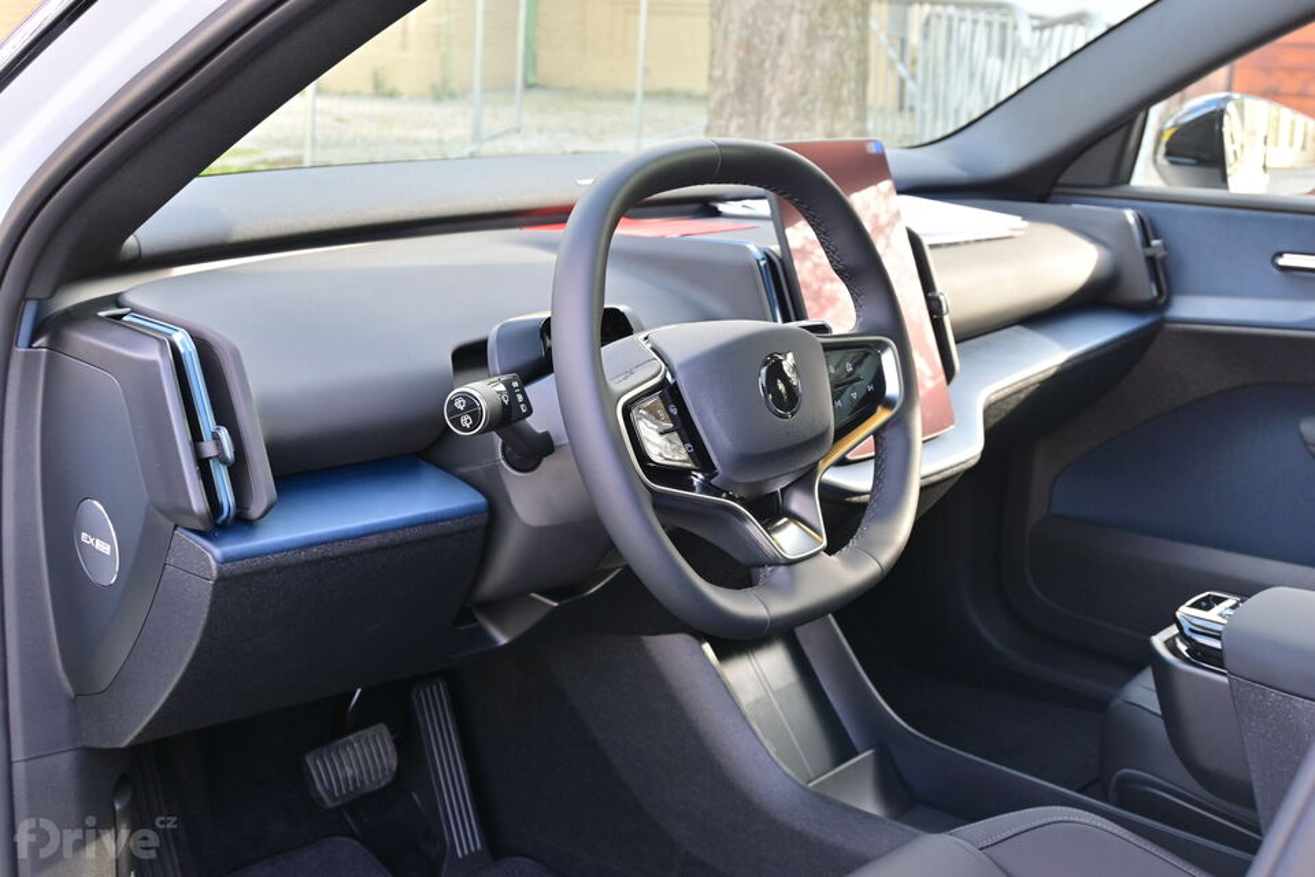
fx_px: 1507
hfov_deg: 47.2
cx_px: 658
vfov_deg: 32.4
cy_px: 438
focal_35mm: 41
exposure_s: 1/40
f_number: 6.3
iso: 250
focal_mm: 27.5
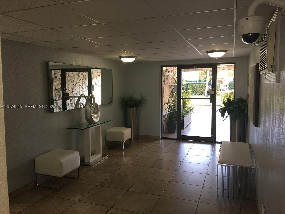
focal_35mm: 29
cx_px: 142
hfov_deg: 61.7
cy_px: 107
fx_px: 239
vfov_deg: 48.2
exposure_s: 1/30
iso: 40
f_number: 2.2
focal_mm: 4.15
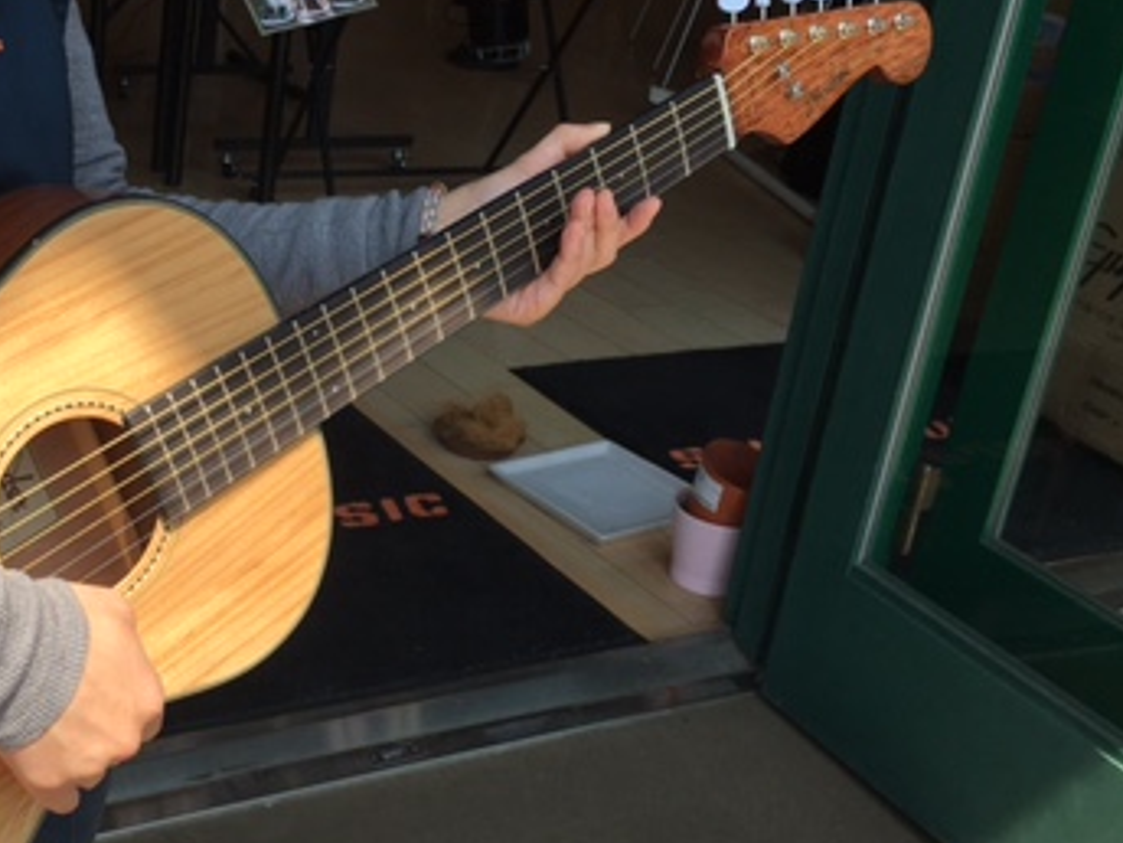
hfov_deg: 34.6
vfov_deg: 27.0
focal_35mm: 54
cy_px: 425
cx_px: 248
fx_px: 1752
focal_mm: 4.15
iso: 25
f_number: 2.2
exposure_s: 1/884
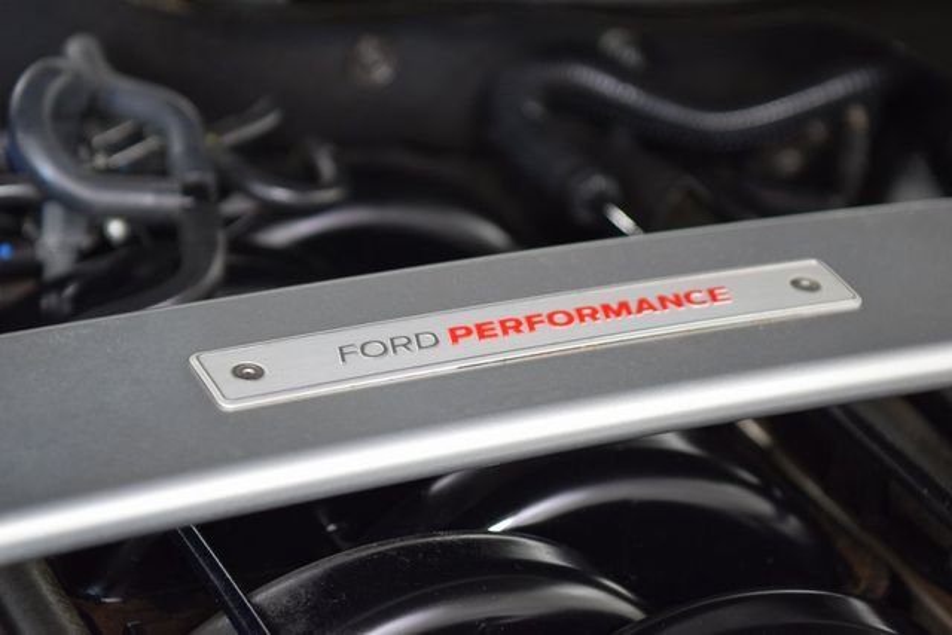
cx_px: 476
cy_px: 318
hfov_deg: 19.5
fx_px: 2777
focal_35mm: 105
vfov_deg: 13.0
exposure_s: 1/30
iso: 1600
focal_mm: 70
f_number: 3.2
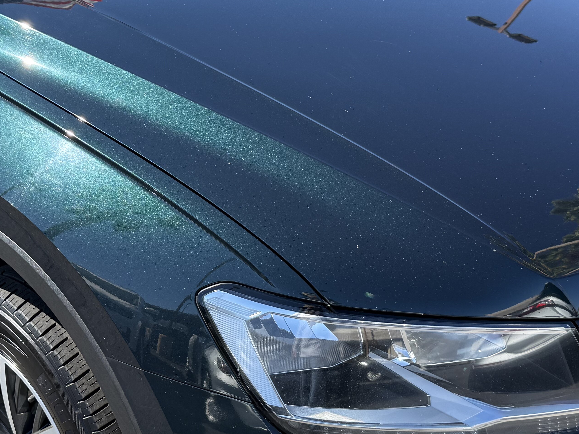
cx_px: 200
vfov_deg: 27.0
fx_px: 903
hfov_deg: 35.3
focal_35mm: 54
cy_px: 177
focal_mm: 6.76
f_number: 1.78
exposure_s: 1/1727
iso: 100
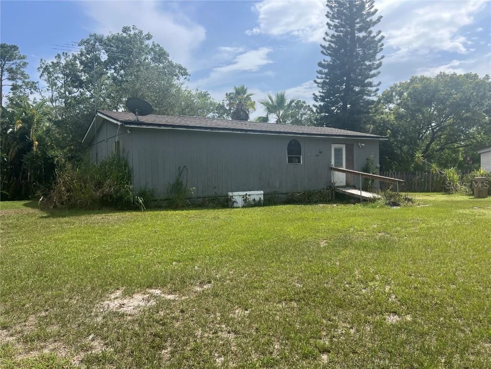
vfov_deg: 53.1
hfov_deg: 67.3
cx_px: 246
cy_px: 184
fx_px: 369
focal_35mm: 26
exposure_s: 1/3968
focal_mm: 5.7
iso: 50
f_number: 1.5
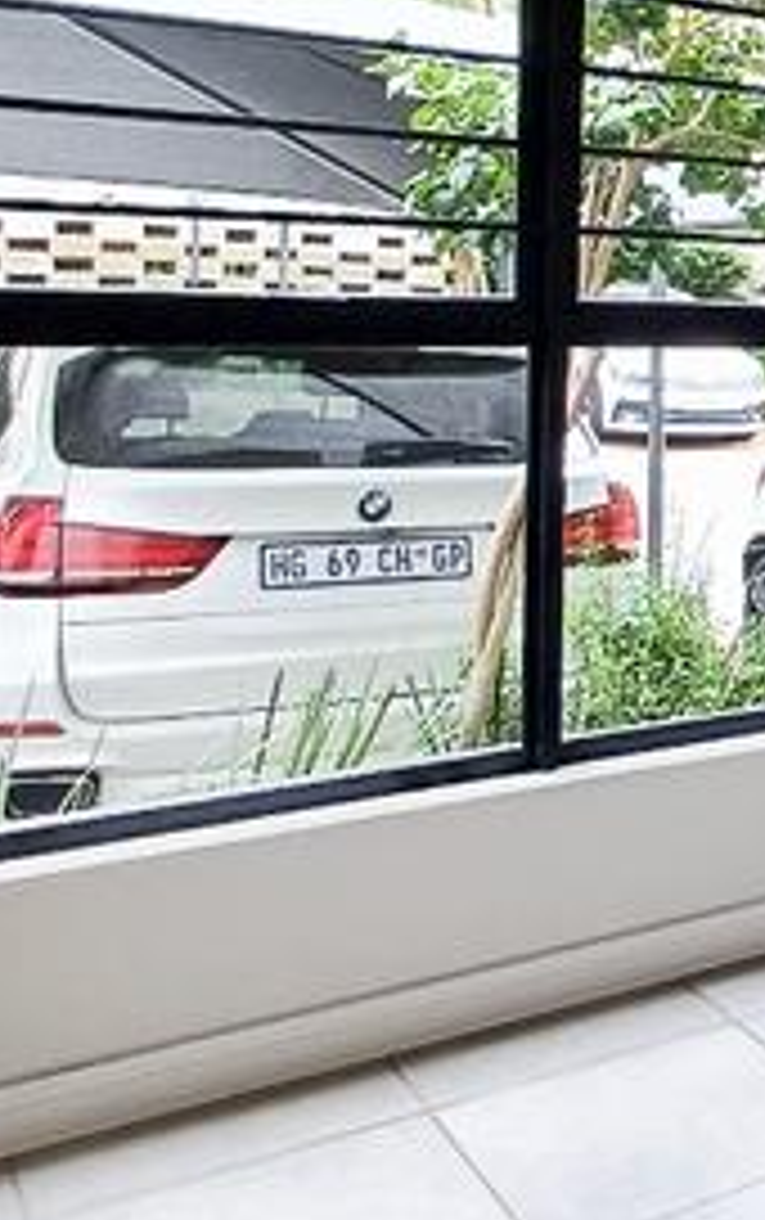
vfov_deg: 39.6
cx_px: 1210
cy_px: 378
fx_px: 1663
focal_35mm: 50
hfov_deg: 21.1
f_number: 2.2
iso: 64
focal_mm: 1.64
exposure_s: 1/50
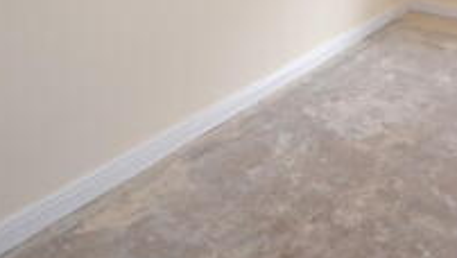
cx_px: 344
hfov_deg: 51.6
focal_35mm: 37
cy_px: -44
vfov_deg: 28.3
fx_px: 449
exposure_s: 1/60
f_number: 4
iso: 400
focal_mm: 10
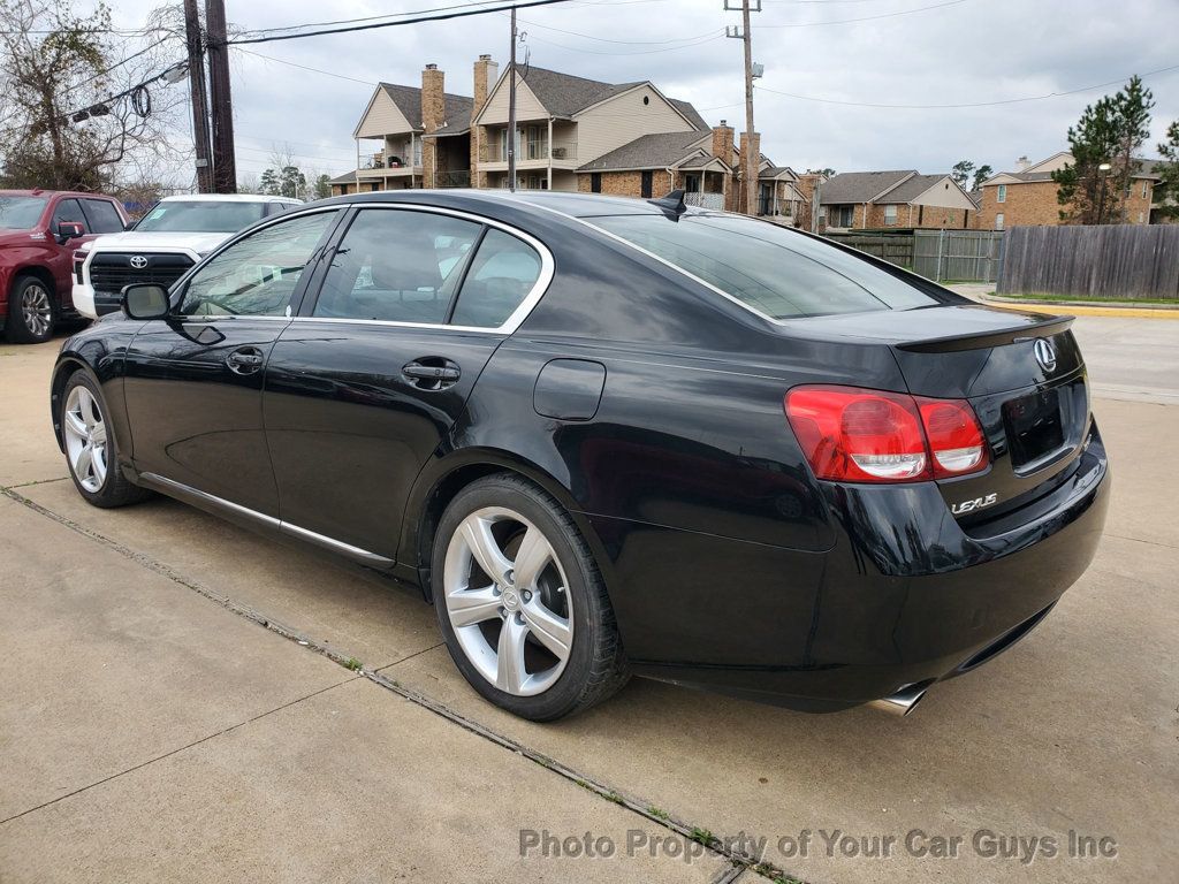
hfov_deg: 67.3
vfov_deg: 53.1
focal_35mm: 26
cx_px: 590
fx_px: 886
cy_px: 442
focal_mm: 4.3
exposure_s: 1/120
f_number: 2.4
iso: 64
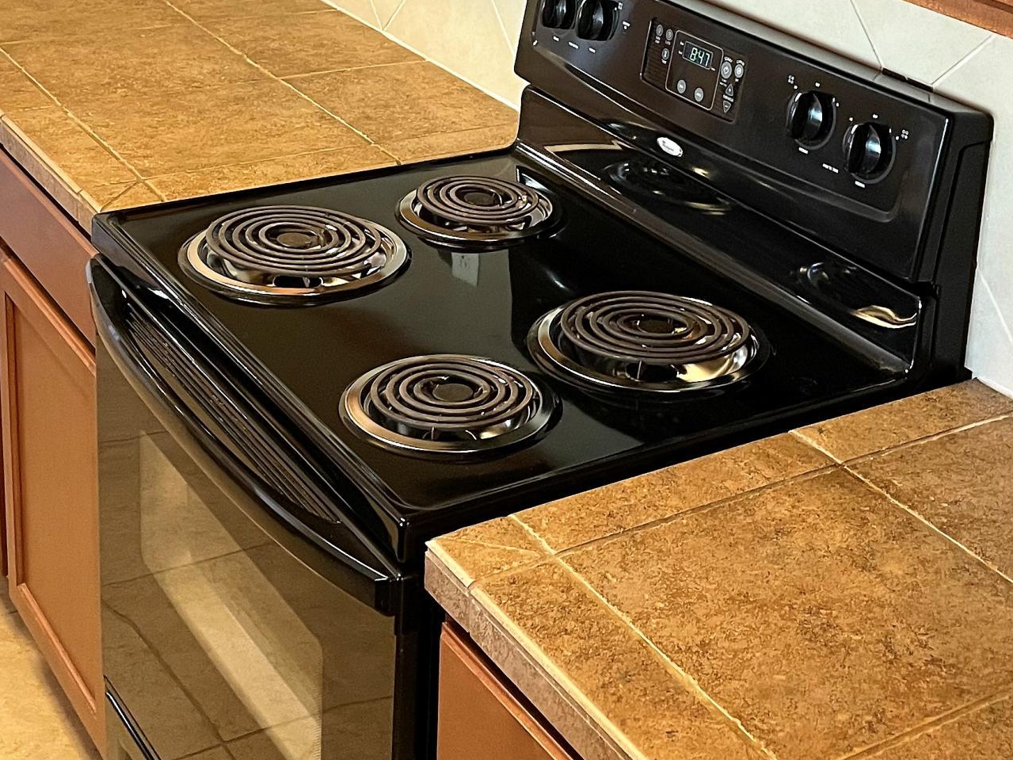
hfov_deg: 31.6
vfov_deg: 23.4
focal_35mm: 61
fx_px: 1785
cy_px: 84
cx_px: 606
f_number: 1.6
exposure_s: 1/60
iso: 320
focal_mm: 4.2
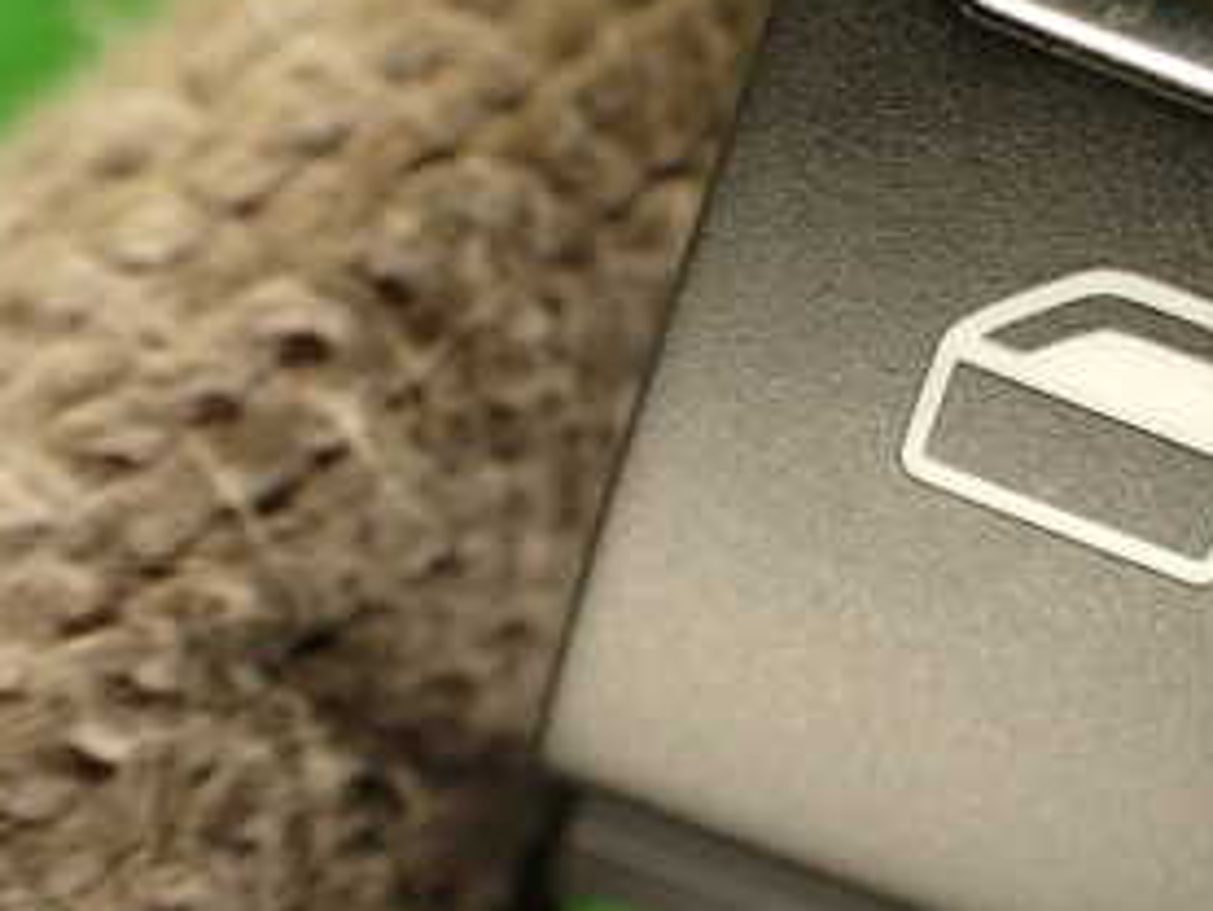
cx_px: 998
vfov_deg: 22.6
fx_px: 2279
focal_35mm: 65
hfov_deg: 29.0
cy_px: 442
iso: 200
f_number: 2.3
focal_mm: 5.4
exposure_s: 1/50
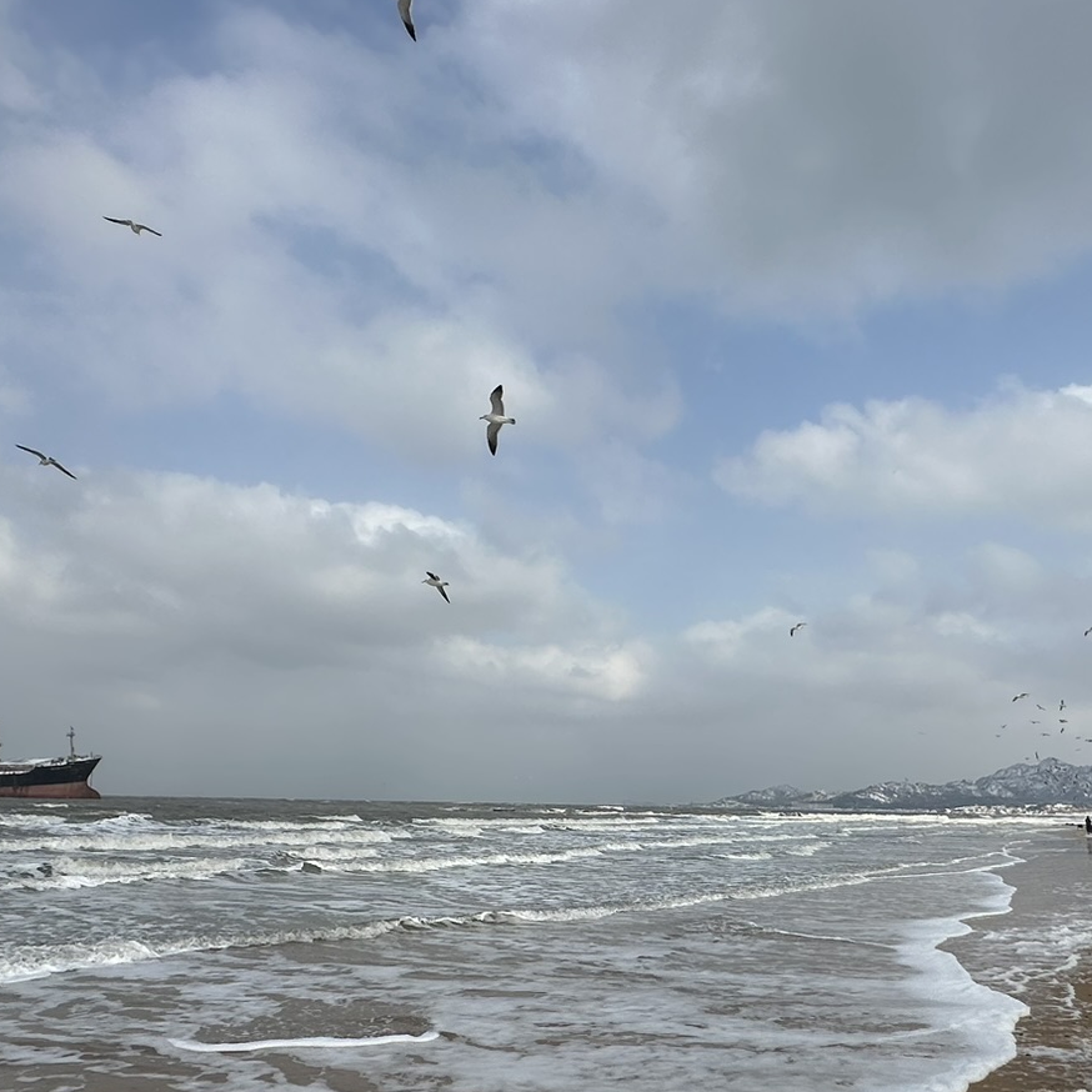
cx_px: 603
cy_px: 705
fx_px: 1035
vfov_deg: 54.8
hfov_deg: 55.5
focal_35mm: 29
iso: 50
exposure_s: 1/4132
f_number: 2.2
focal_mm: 2.22
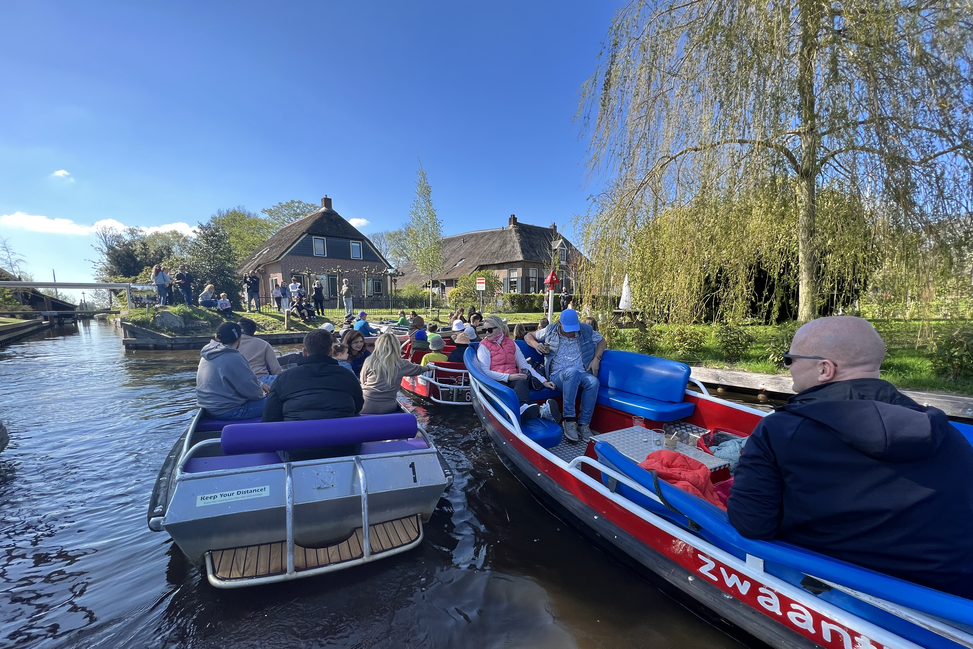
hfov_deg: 104.3
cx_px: 492
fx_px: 378
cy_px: 367
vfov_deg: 80.8
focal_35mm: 14
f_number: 1.8
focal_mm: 1.57
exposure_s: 1/398
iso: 32
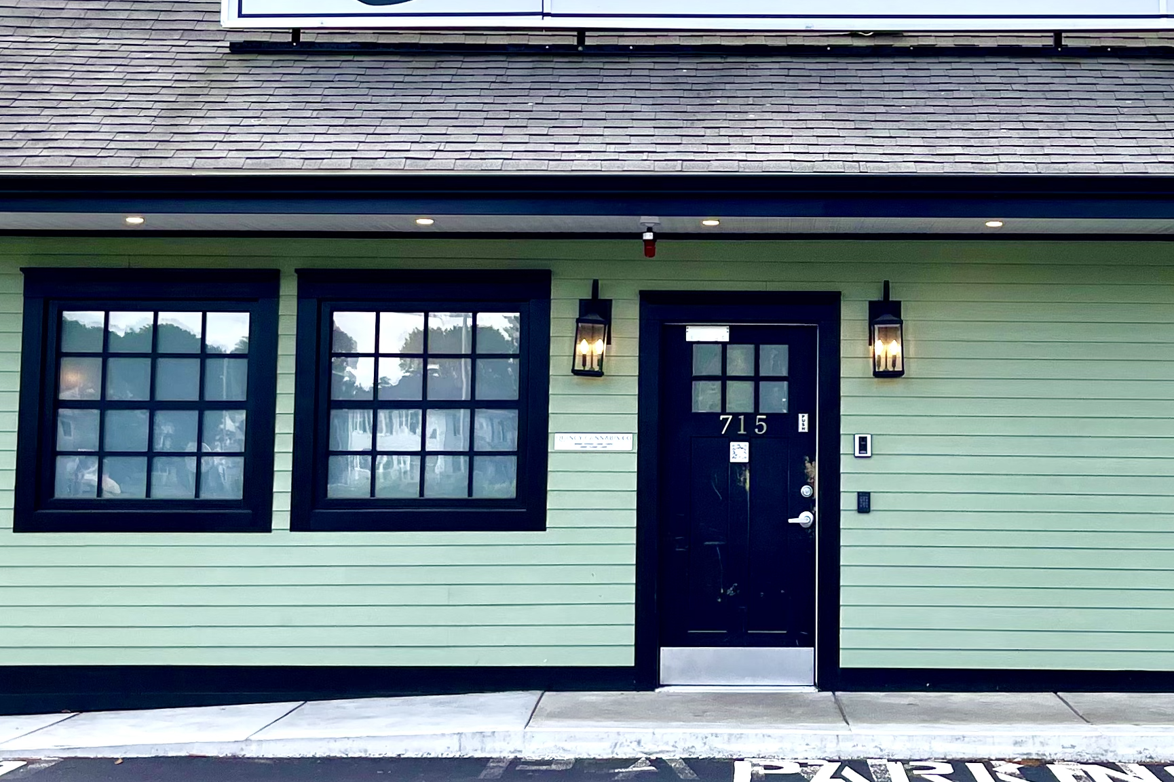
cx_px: 835
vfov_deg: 21.8
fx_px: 2022
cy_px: 229
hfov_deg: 32.0
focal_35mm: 62
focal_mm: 5.1
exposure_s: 1/3448
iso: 32
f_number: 1.6
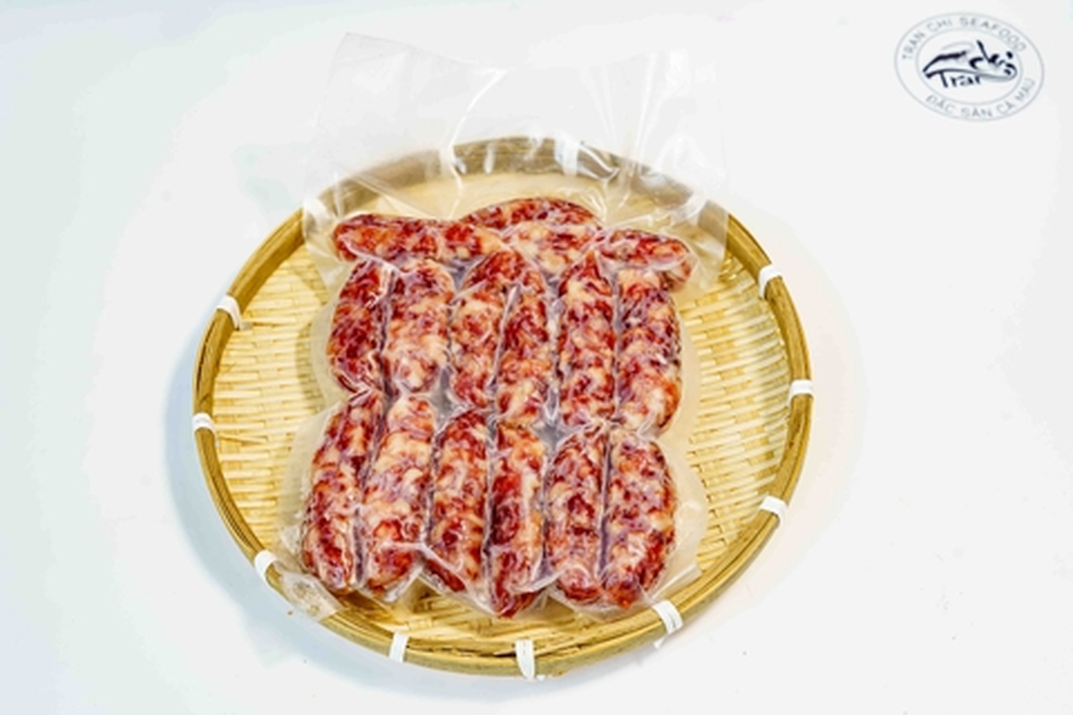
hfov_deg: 35.2
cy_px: 358
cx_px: 536
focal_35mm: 57
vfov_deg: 23.9
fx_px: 1690
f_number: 8
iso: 500
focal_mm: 56.7
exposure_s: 1/100
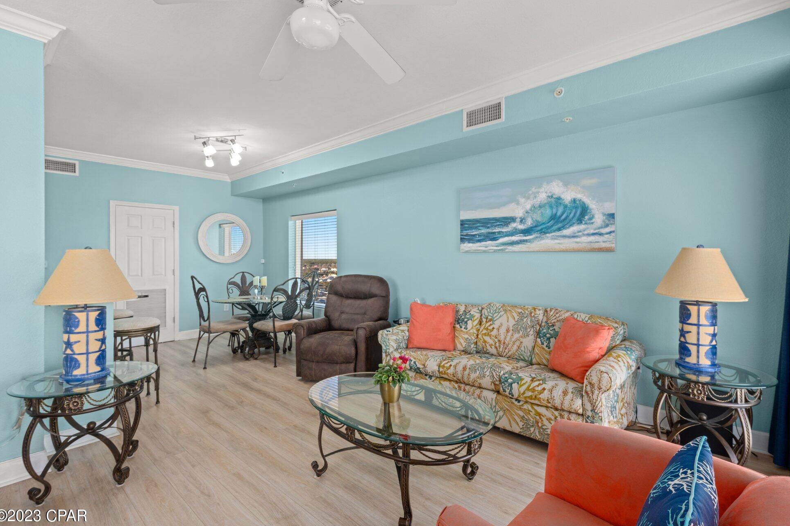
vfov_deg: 70.4
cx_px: 413
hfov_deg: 93.2
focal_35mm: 17
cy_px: 262
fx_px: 373
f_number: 10
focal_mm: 16
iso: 250
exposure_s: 1/6
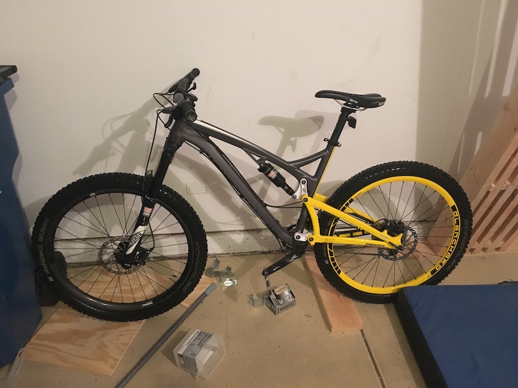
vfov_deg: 48.2
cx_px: 259
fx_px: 434
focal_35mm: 29
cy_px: 194
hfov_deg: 61.7
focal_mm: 4.15
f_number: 2.2
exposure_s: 1/15
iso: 400
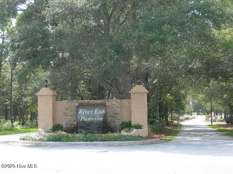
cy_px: 87
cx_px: 116
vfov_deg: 20.4
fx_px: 485
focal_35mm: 72
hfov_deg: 27.0
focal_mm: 14.9
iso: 50
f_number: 3.7
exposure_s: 1/124
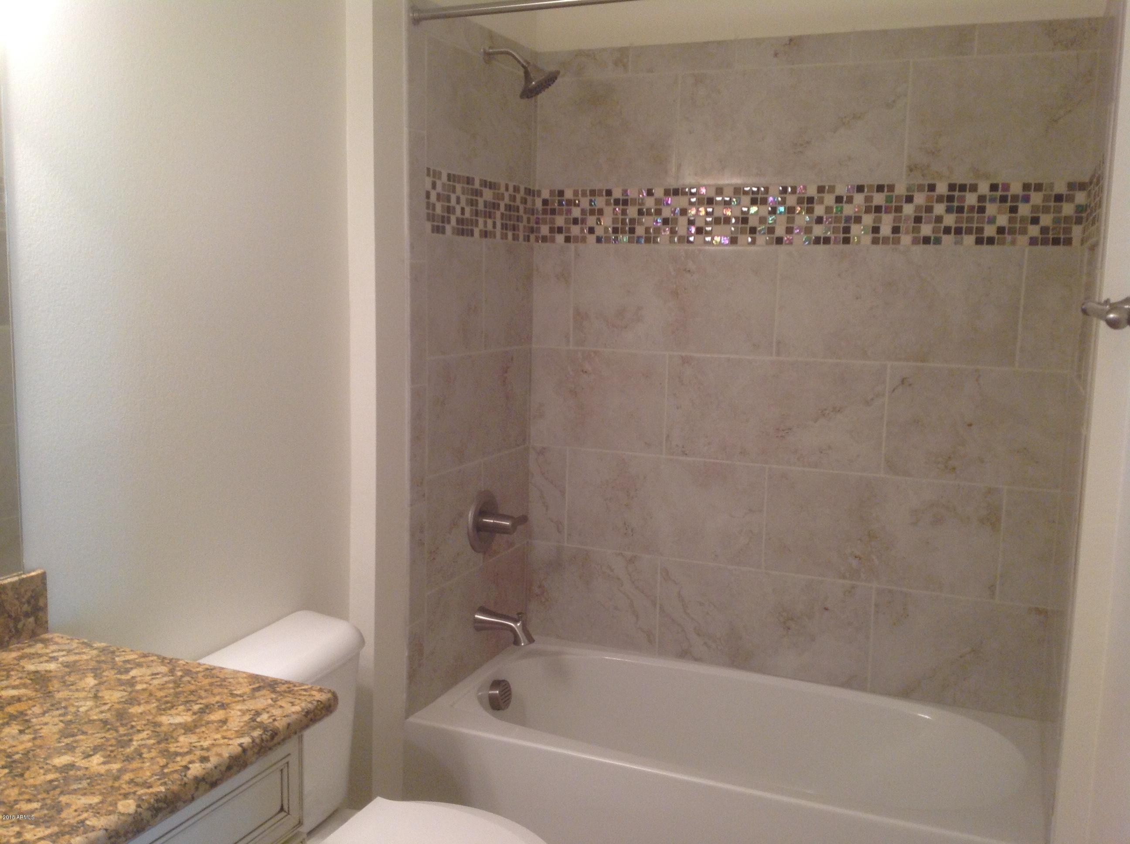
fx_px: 1141
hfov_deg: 52.7
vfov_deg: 40.6
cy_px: 422
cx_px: 565
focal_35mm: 35
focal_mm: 4.28
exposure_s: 1/15
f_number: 2.4
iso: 80
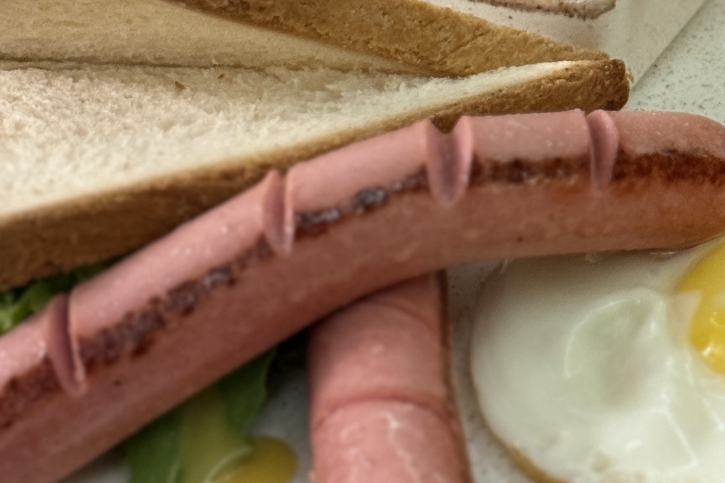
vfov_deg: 9.0
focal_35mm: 150
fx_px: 3021
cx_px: 804
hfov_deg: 13.4
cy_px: -106
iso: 250
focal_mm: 6.76
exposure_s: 1/33
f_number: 1.78
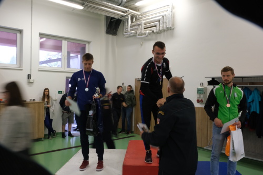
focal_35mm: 30
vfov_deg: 43.6
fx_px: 219
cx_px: 132
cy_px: 88
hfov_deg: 61.9
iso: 3200
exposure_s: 1/13
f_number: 16
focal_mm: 20.1
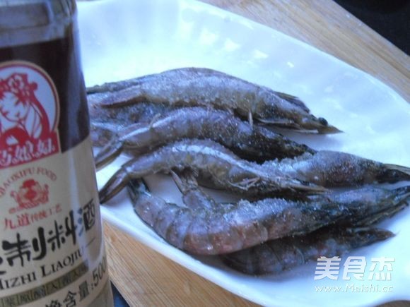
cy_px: 154
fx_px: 557
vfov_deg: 30.9
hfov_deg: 40.4
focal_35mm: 47
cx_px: 205
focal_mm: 8.46
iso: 800
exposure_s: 1/12
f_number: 4.5
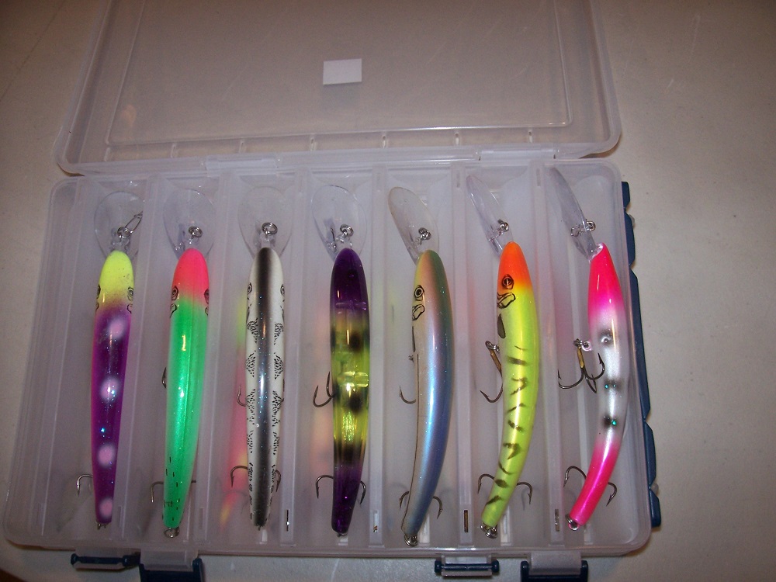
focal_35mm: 34
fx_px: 762
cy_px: 291
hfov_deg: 54.0
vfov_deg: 41.8
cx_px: 388
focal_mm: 5.6
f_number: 2.7
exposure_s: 1/60
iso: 125
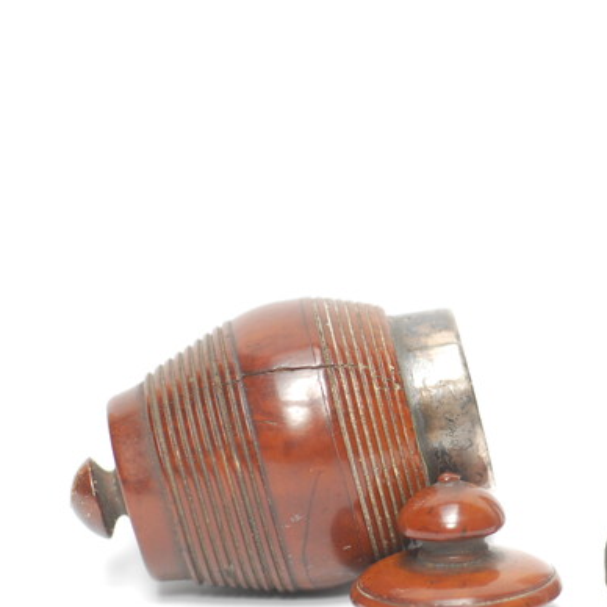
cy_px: 319
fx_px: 3135
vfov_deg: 11.1
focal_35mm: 158
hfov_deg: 10.9
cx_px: 623
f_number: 14
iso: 500
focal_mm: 60
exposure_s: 1/800
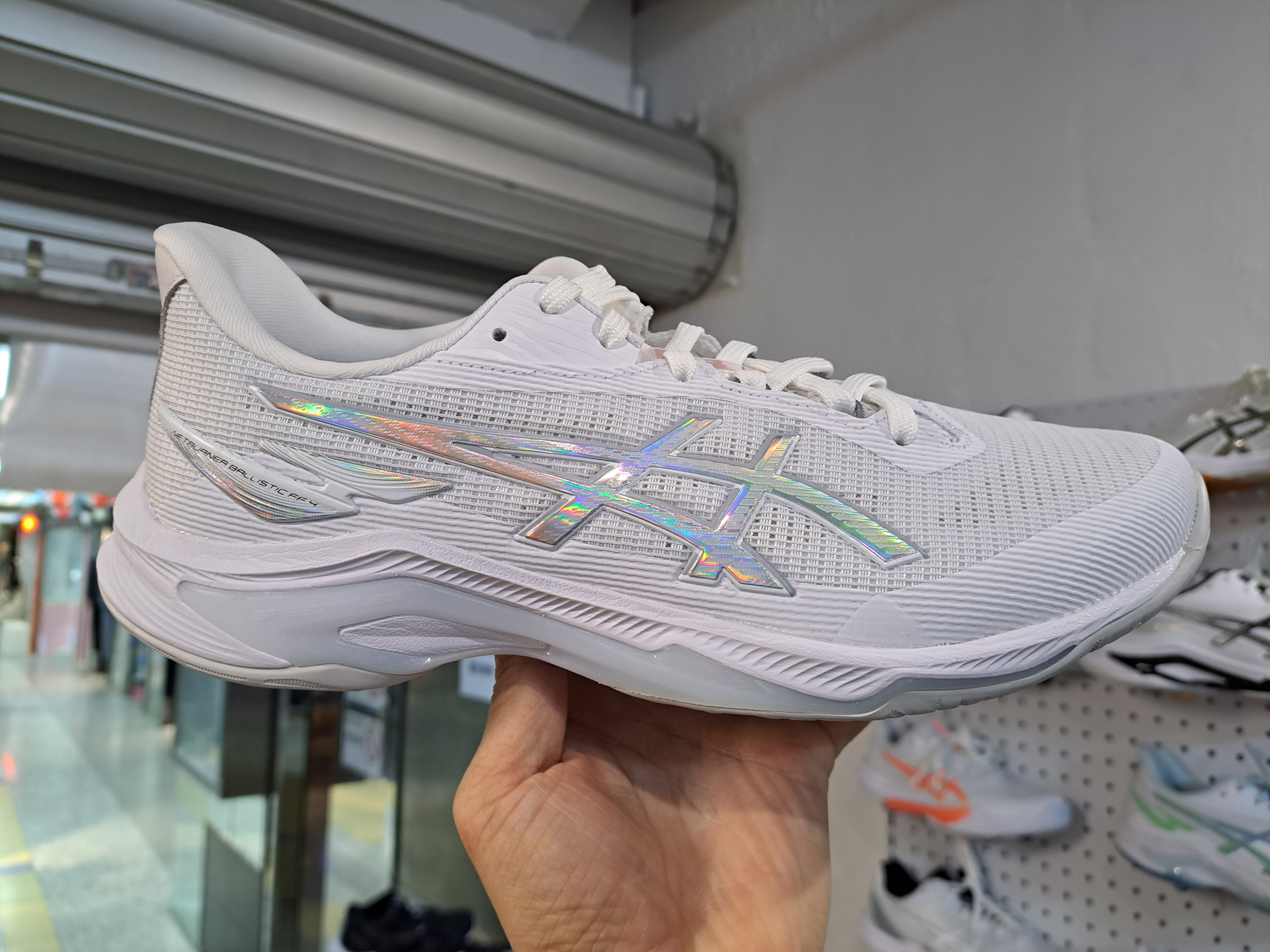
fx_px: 881
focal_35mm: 24
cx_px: 635
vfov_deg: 56.8
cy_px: 476
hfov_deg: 71.6
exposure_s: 1/50
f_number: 1.8
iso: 80
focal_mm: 5.23
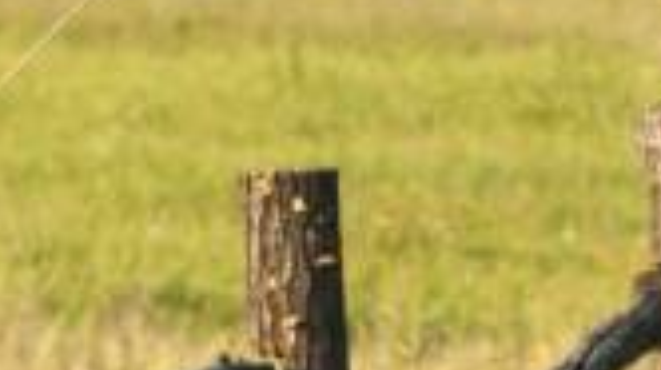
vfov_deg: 2.0
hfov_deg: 3.5
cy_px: 275
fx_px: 10786
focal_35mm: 616
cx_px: 378
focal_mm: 50
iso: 100
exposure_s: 1/800
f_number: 2.8
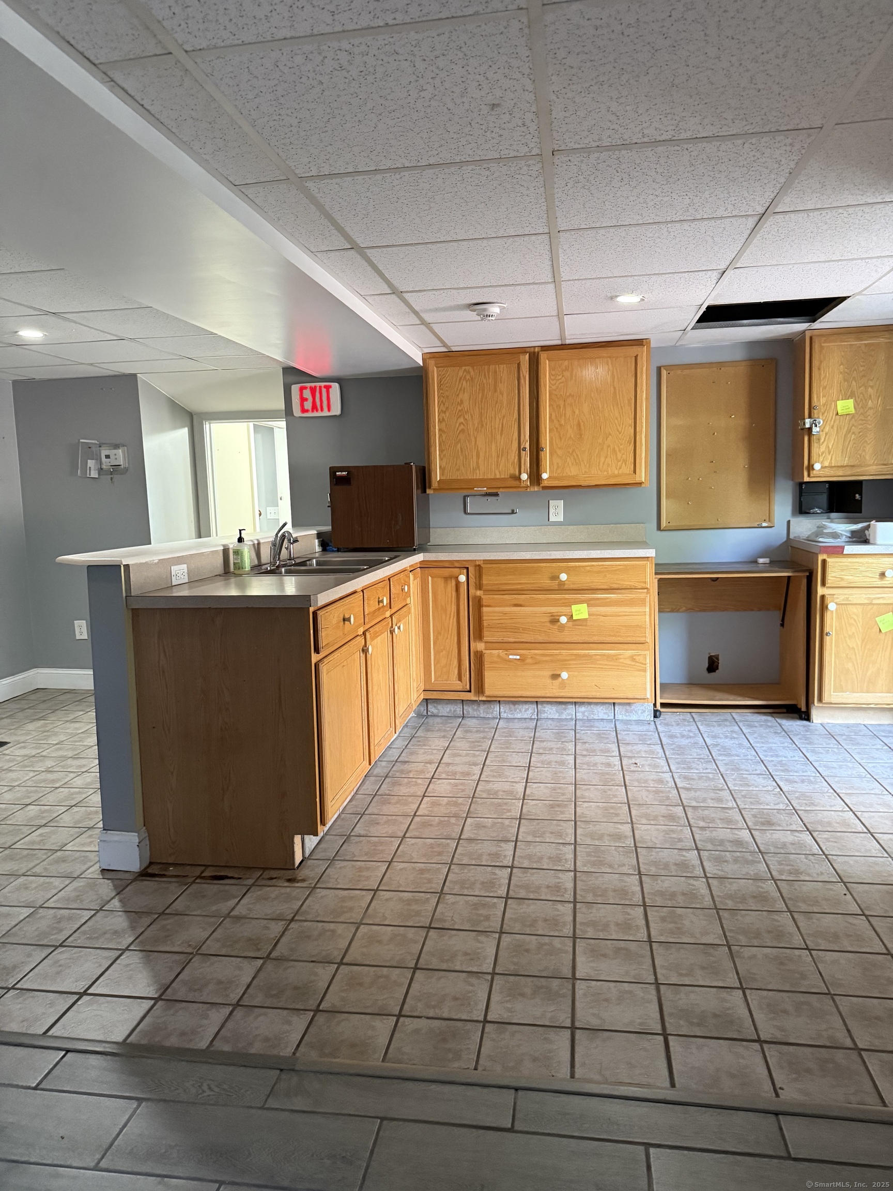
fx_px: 826
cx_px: 446
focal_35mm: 24
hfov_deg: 56.8
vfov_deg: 71.6
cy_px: 596
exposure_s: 1/60
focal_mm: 6.76
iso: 640
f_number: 1.78
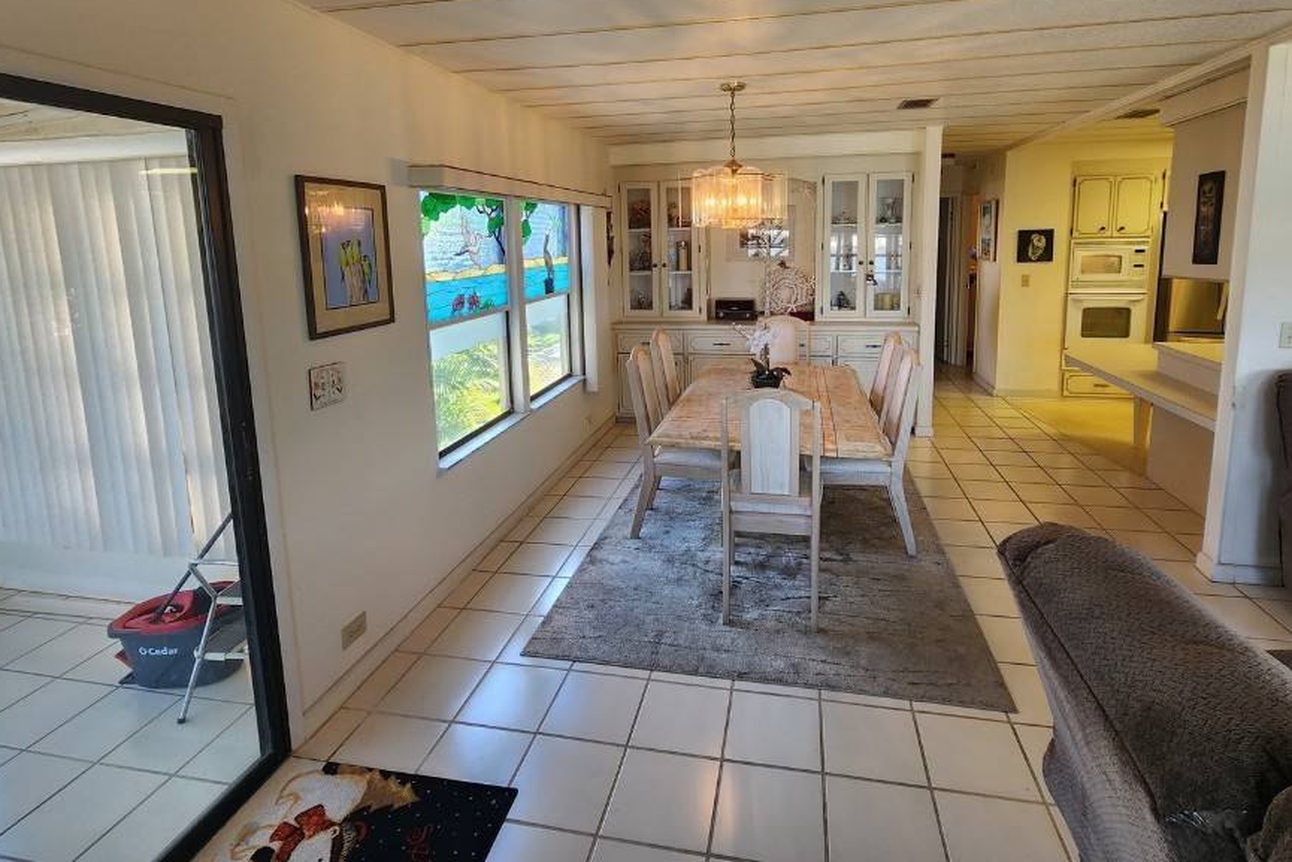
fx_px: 574
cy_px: 324
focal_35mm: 16
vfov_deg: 72.6
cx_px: 675
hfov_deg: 96.7
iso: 100
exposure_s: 1/60
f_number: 2.2
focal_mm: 2.2
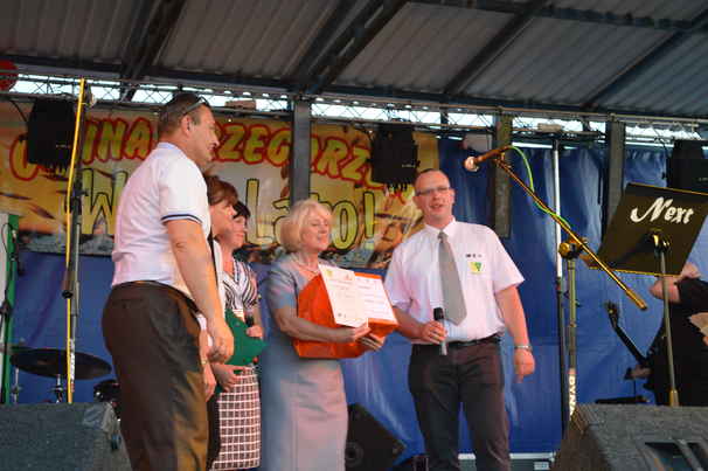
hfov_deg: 31.9
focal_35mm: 63
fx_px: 1238
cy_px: 236
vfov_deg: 21.5
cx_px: 354
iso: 400
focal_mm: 42
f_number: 5.3
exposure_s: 1/25
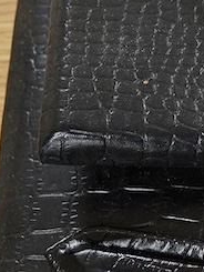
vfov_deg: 12.4
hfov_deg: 9.2
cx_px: 251
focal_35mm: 159
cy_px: 100
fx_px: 1248
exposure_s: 1/125
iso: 1250
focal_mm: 30
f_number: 6.3
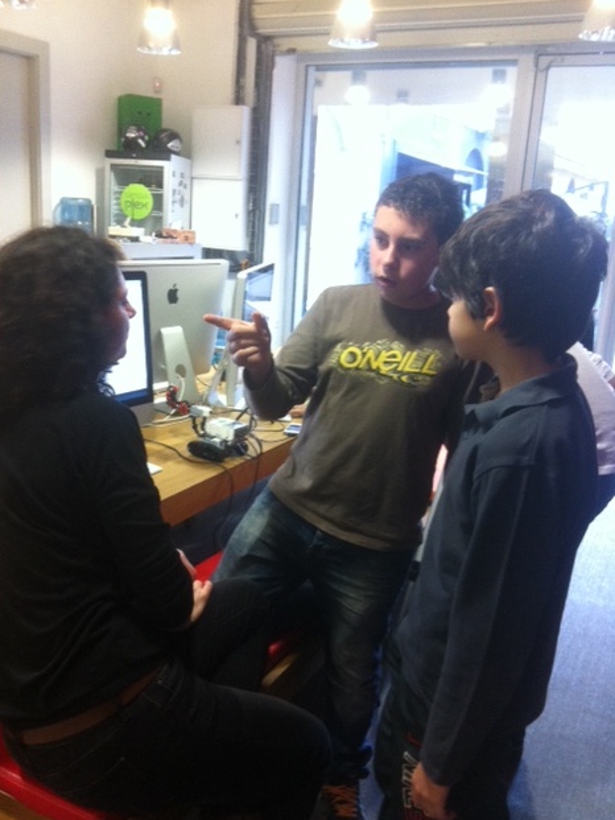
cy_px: 403
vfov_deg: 51.3
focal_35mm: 36
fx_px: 852
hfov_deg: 39.7
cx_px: 302
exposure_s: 1/15
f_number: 2.8
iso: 160
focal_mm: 3.85
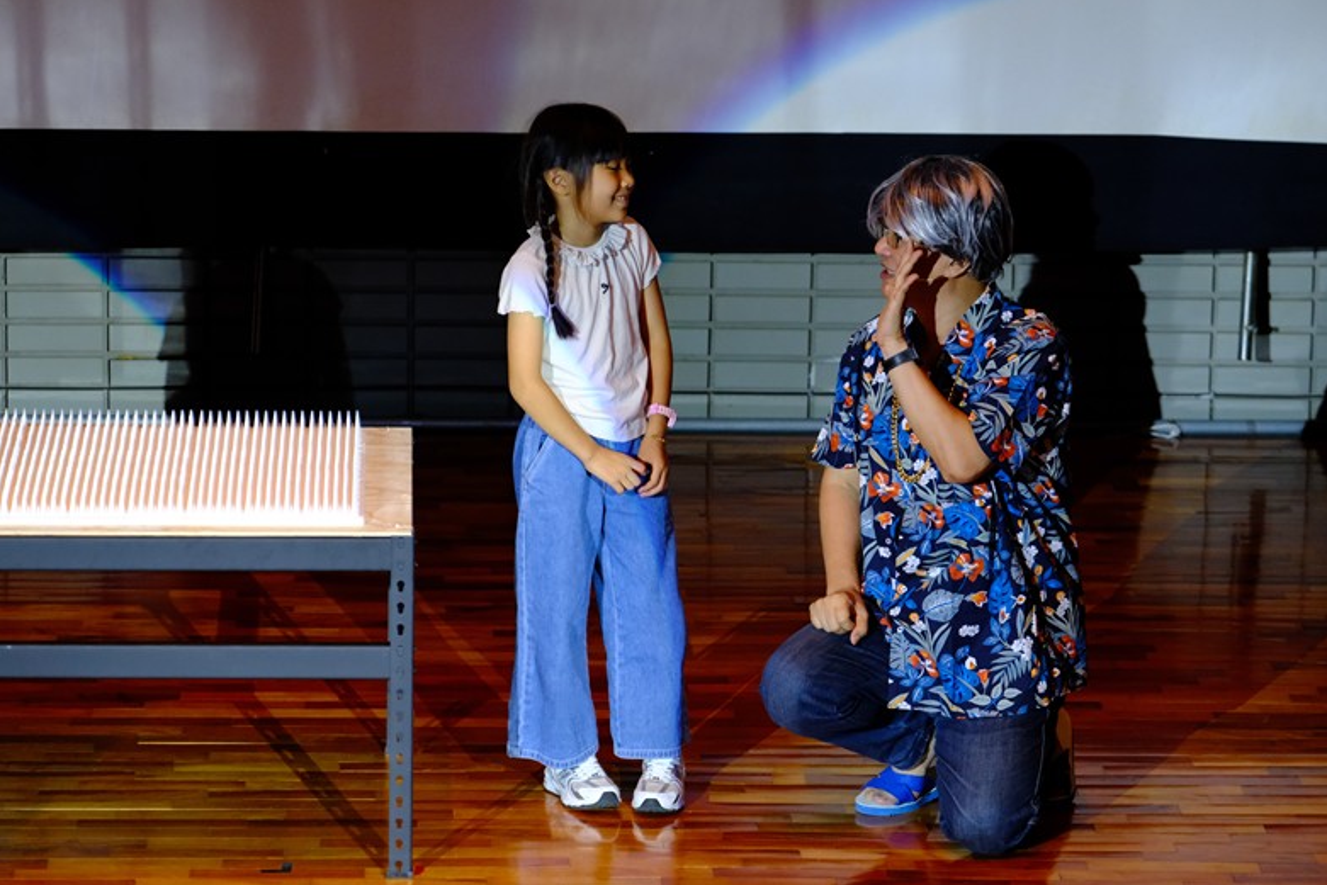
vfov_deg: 8.2
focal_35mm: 167
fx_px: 6157
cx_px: 669
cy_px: 441
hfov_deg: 12.3
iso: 3200
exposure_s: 1/210
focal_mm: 110.3
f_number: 4.2
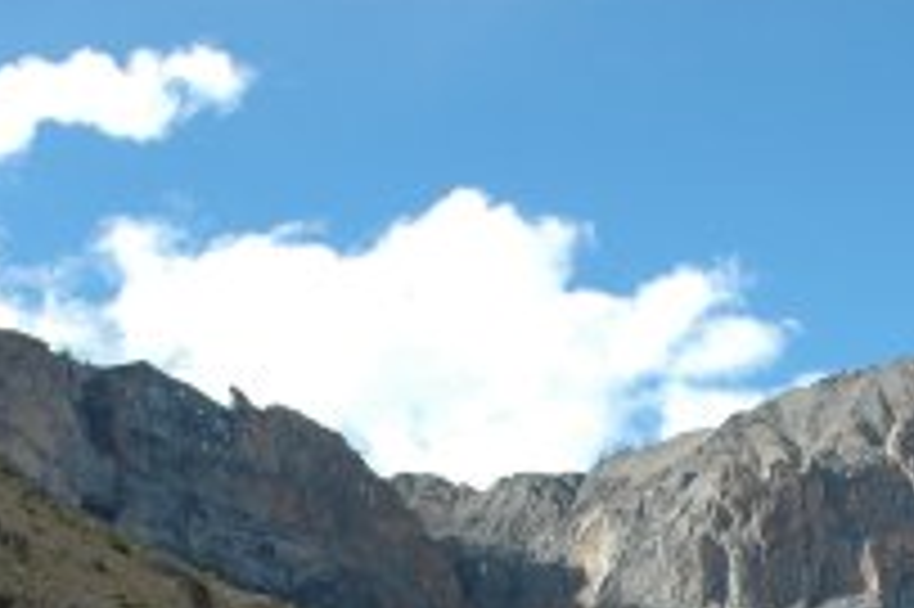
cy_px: 1049
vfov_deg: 11.0
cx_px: 666
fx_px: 2968
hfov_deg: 17.4
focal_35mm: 117
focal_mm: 22
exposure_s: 1/200
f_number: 7.1
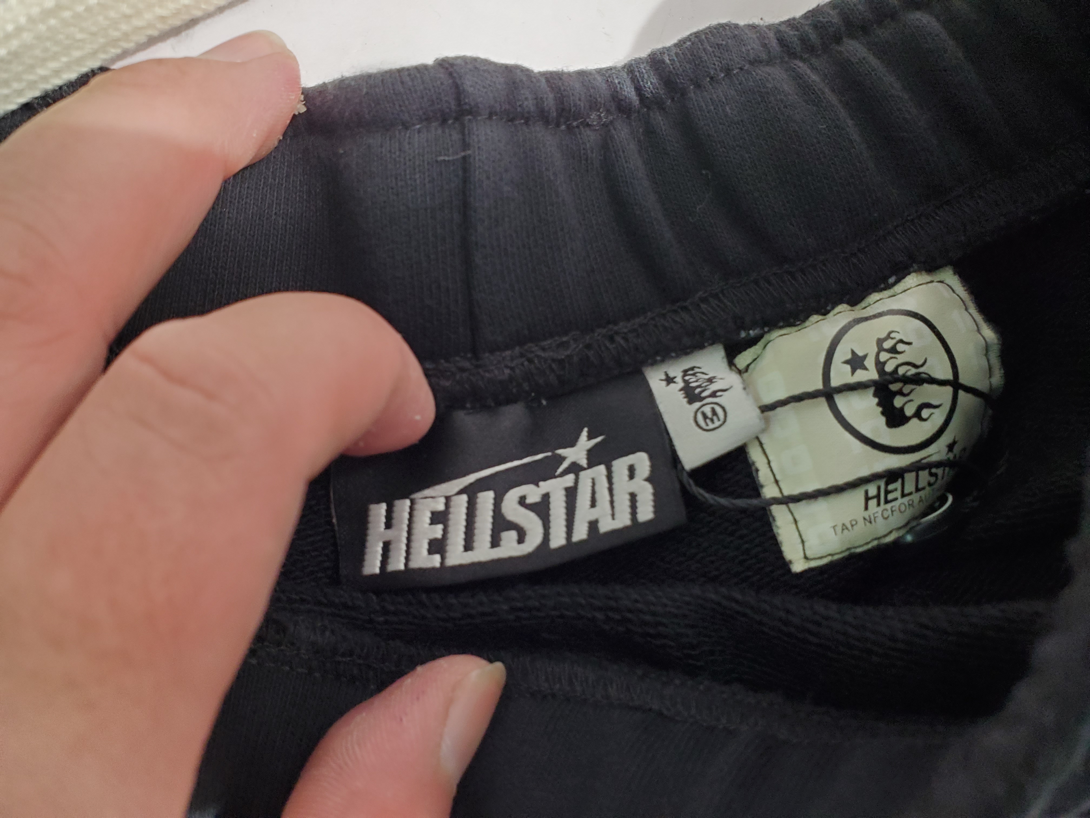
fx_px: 819
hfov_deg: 67.3
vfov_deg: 53.1
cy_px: 409
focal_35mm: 26
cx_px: 545
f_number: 1.5
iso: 250
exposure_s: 1/100
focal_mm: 4.3
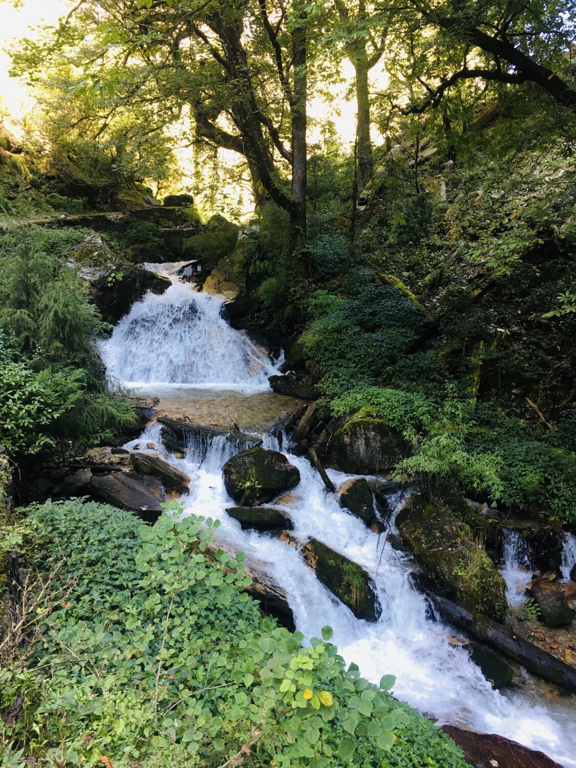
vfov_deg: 61.7
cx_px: 288
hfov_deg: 48.2
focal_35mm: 29
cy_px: 384
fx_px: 643
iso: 32
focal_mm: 4.15
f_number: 2.2
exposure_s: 1/33
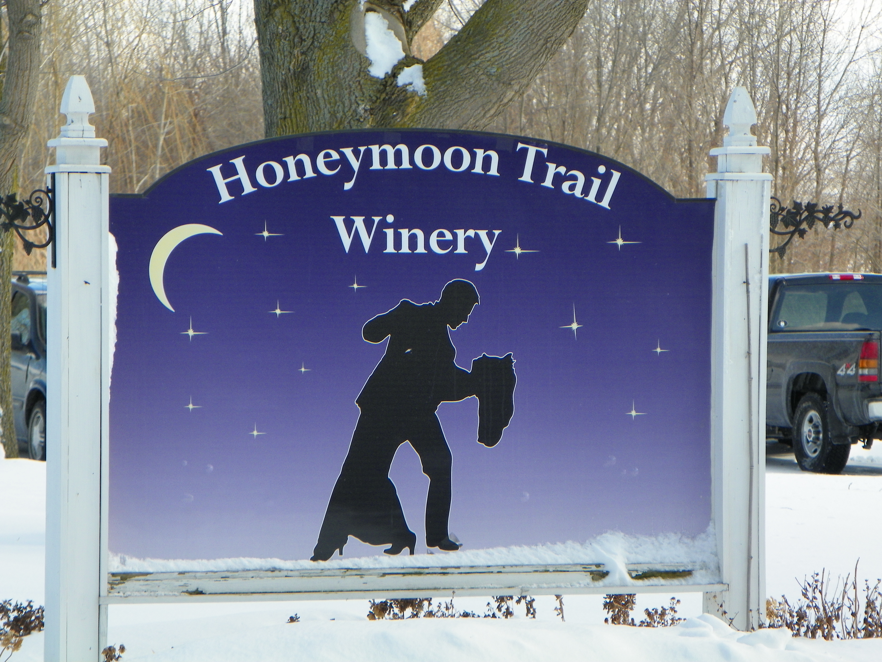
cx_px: 441
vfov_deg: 7.8
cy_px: 331
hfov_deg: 10.4
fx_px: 4841
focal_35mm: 190
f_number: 4.5
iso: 64
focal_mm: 33.9
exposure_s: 1/320
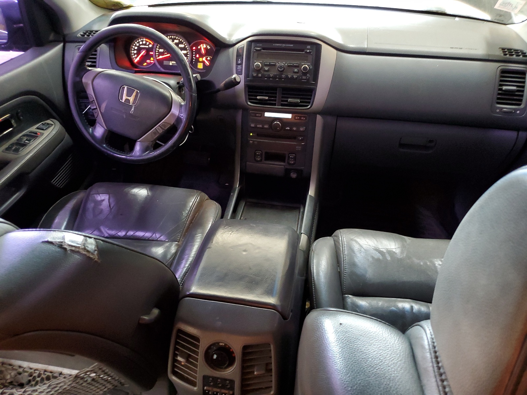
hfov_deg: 67.3
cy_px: 198
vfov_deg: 53.1
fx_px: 396
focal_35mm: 26
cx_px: 264
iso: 296
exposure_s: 1/15
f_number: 1.5
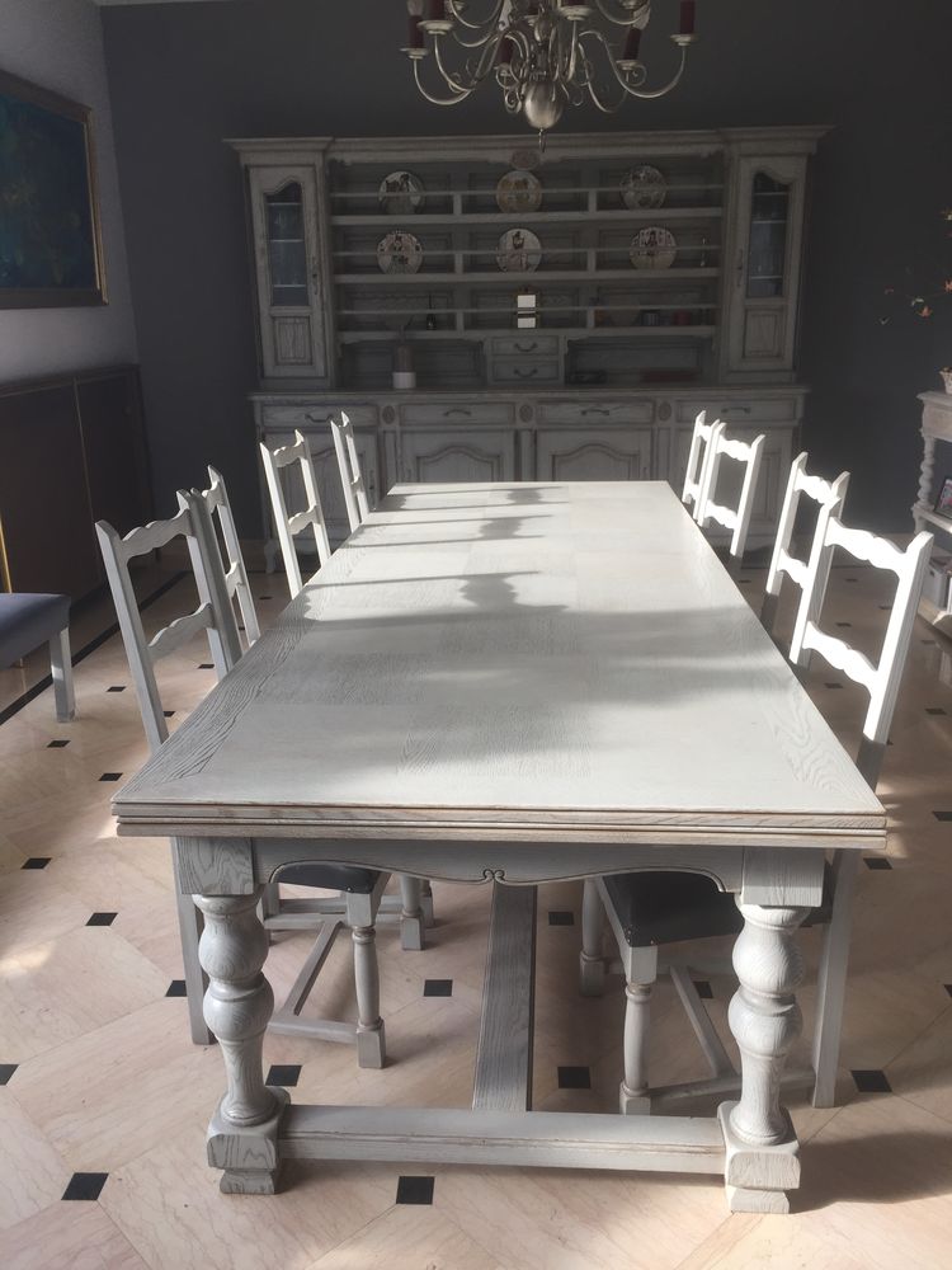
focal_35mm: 29
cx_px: 476
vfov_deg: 61.7
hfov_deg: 48.2
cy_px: 635
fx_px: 1063
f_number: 2.2
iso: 32
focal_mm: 4.15
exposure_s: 1/100
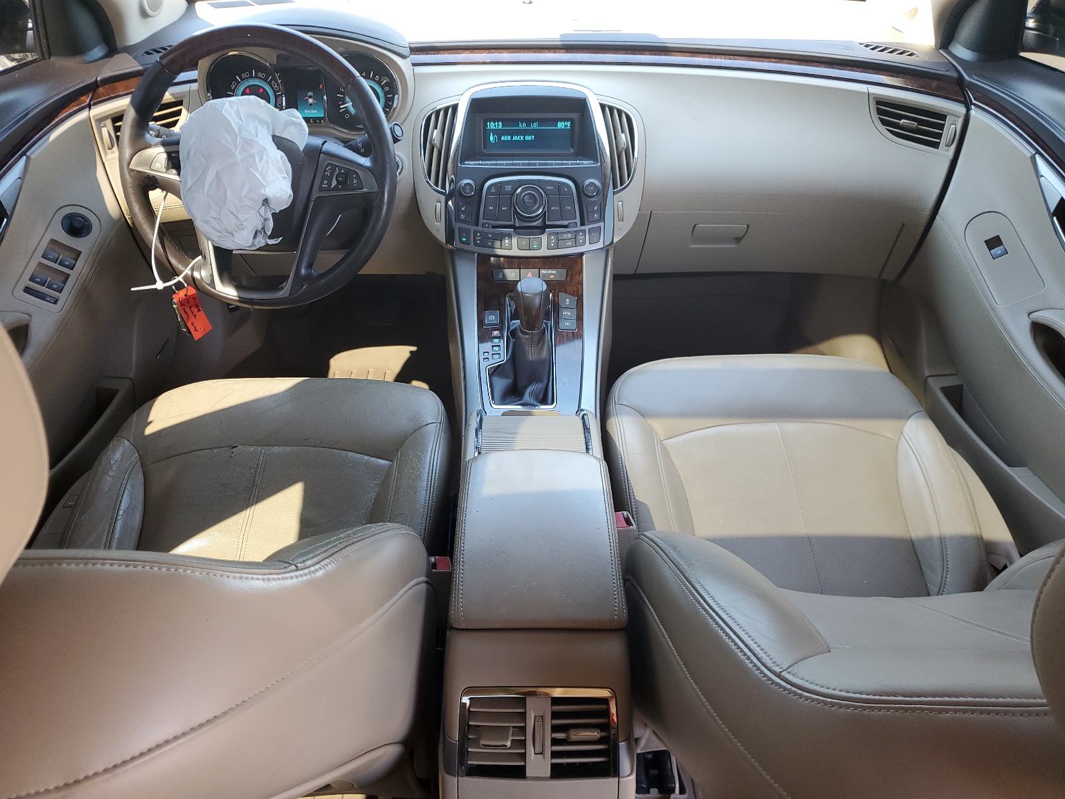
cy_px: 400
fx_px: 800
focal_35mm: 26
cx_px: 532
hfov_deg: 67.3
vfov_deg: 53.1
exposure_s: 1/120
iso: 94
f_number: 1.5
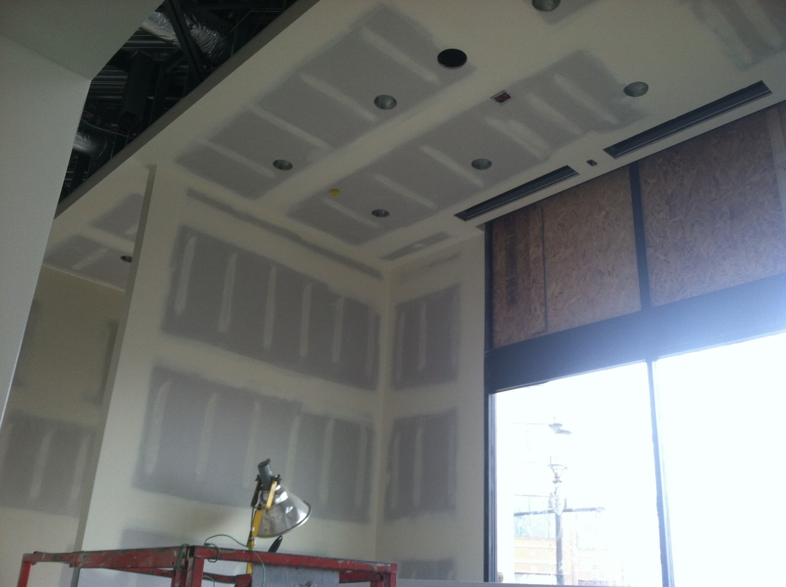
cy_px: 294
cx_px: 393
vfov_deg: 40.6
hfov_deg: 52.7
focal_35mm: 35
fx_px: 794
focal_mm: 3.85
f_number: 2.8
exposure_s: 1/30
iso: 80
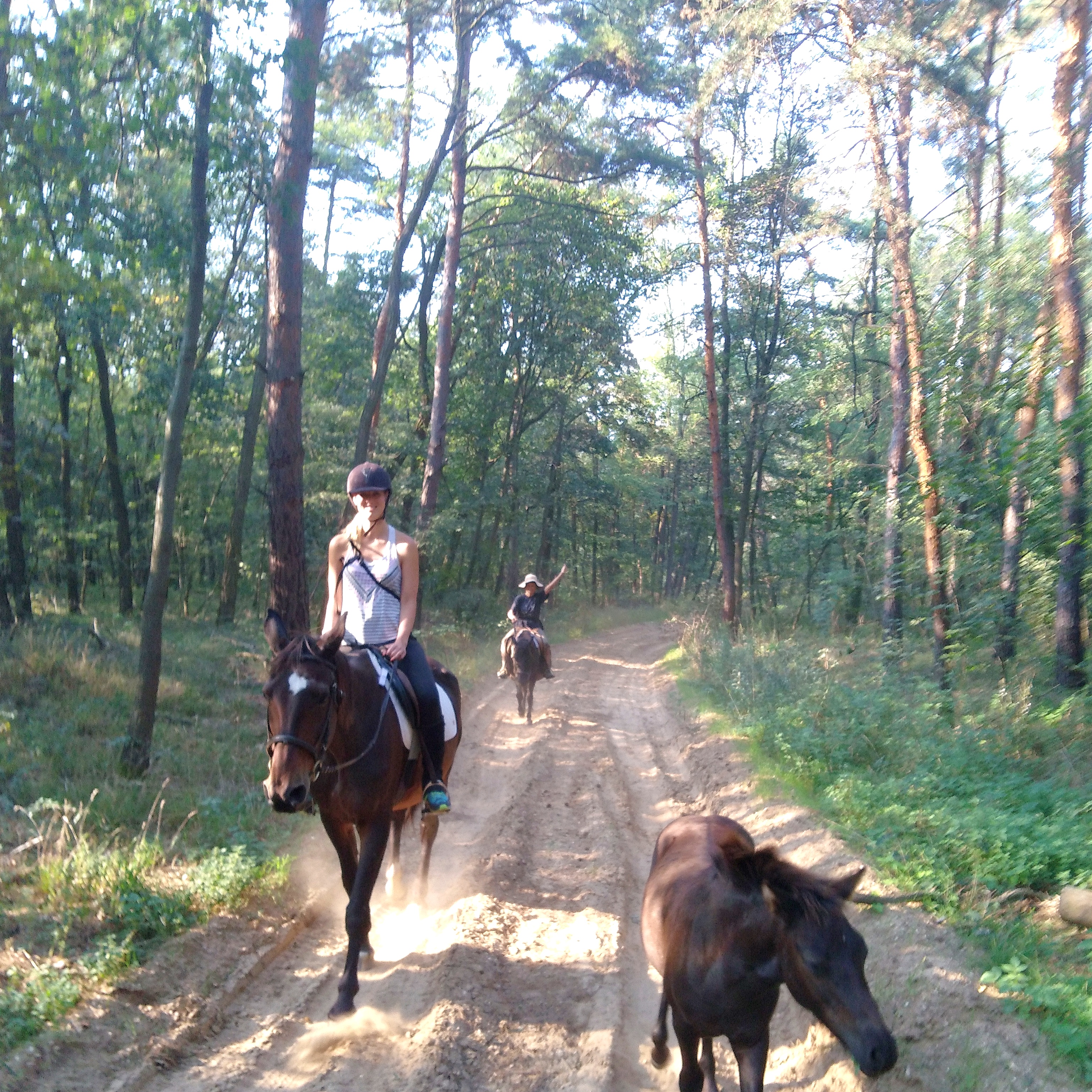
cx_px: 547
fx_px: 1106
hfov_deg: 52.5
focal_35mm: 31
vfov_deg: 52.0
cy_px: 682
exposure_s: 1/60
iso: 115
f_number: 2.2
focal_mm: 3.46
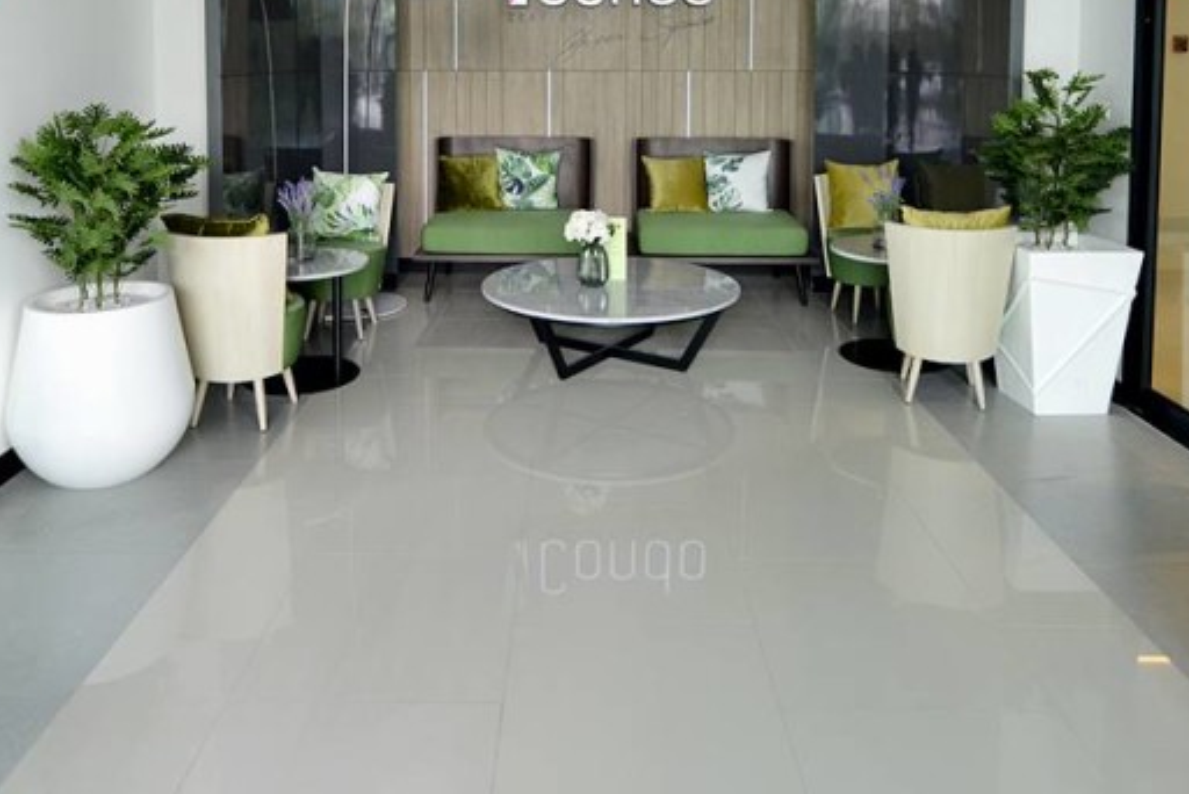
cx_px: 557
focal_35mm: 28
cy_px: 103
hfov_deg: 65.4
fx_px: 925
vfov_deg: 43.1
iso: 900
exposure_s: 1/250
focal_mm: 14
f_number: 2.8
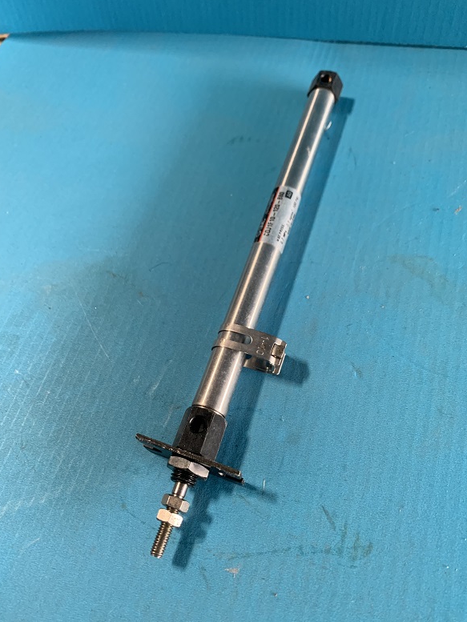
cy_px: 321
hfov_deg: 51.4
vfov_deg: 65.3
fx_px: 486
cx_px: 231
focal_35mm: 27
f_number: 1.8
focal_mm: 4.25
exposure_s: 1/60
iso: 160
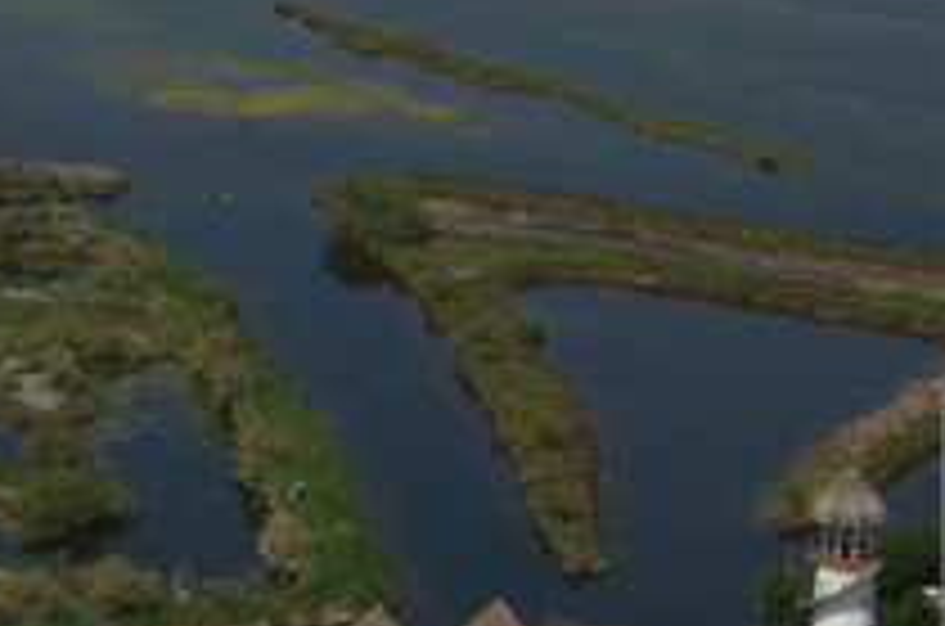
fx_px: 4871
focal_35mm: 186
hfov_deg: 11.0
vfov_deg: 7.3
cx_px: -58
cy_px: 302
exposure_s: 1/800
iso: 200
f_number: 9
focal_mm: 24
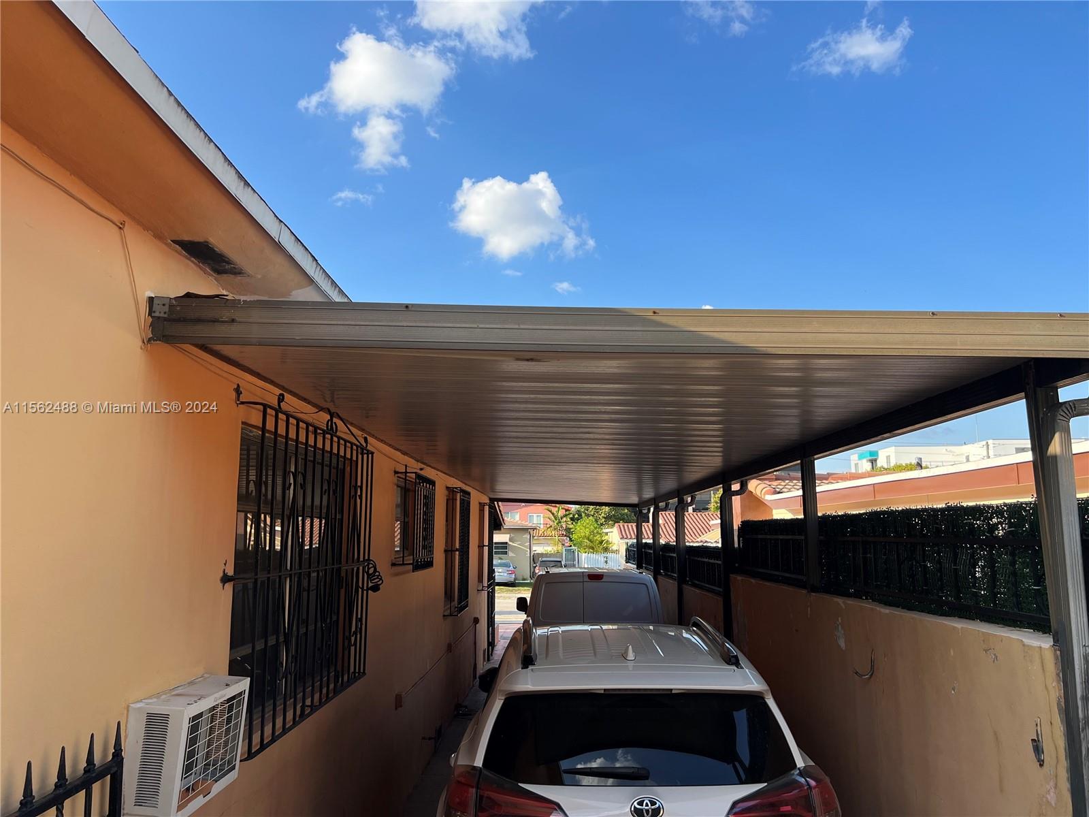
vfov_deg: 53.1
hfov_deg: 67.3
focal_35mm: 26
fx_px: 818
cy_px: 408
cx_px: 544
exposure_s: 1/1698
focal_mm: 5.7
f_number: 1.5
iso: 50
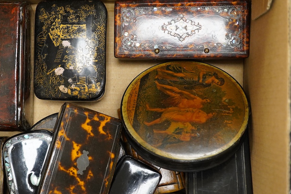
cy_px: 98
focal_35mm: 59
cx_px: 102
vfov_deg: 23.0
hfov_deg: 33.7
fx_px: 477
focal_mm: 30
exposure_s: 1/100
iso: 2500
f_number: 9
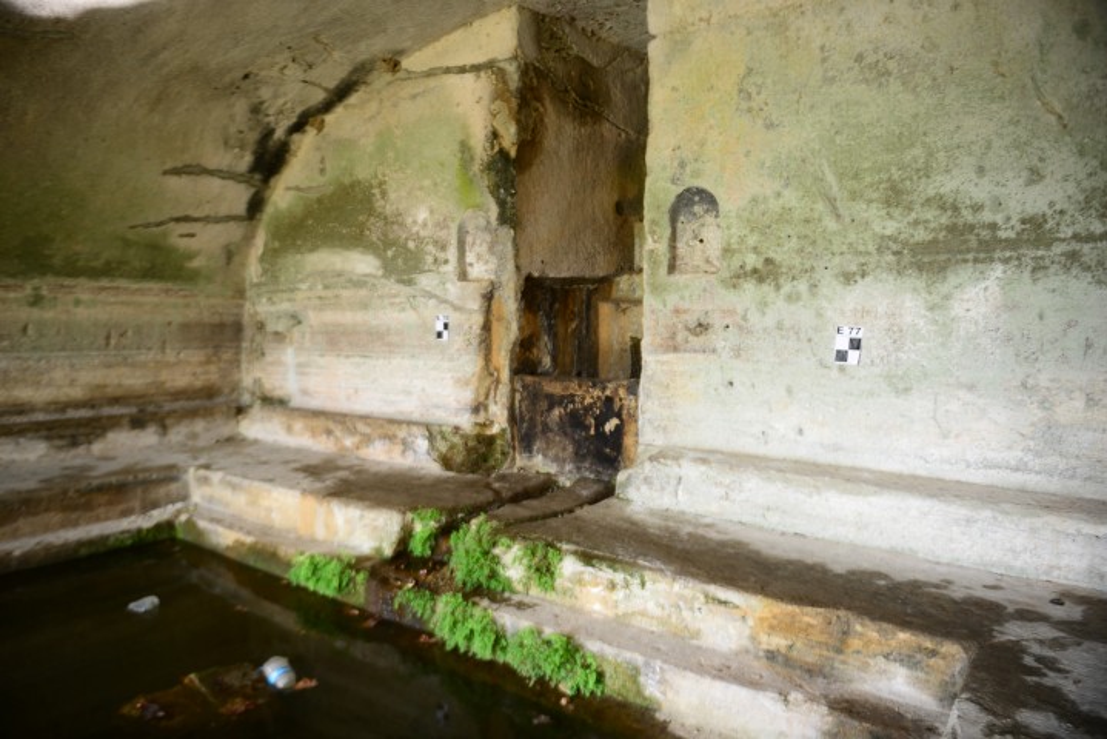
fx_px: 738
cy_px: 370
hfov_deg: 73.7
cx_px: 554
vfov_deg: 53.2
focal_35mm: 24
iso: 250
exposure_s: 1/40
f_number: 2.8
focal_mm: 24
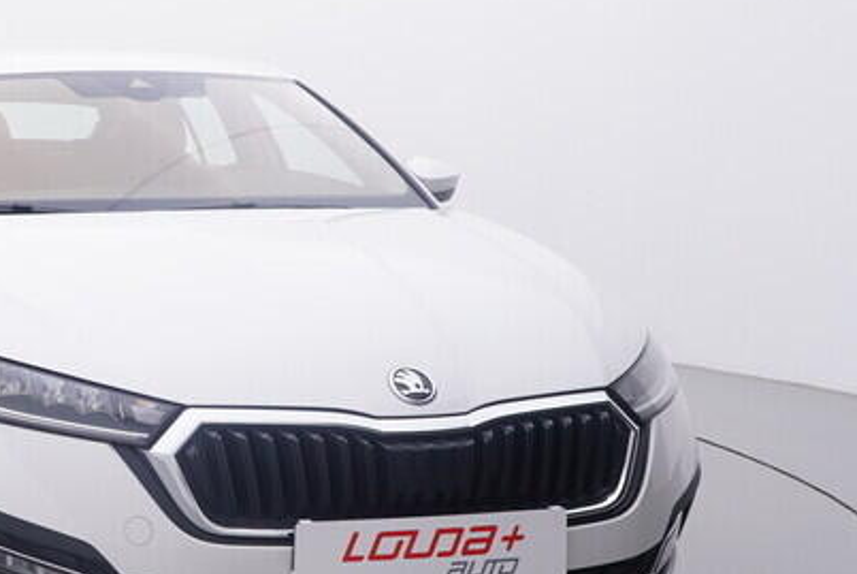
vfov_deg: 23.7
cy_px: 288
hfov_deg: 31.6
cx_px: -45
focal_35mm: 57
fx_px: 1365
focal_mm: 15
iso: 200
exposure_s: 1/80
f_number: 5
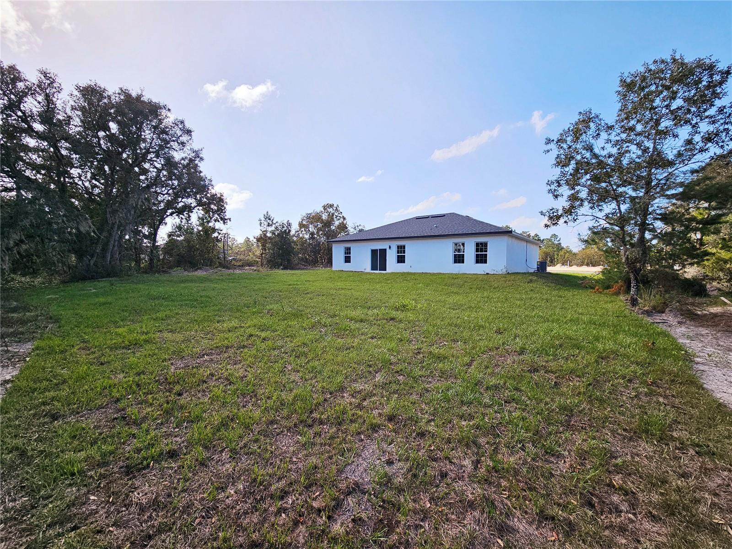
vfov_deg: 89.9
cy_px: 274
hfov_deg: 106.2
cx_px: 366
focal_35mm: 13
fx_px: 275
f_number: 2.2
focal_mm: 2.2
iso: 50
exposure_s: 1/2000
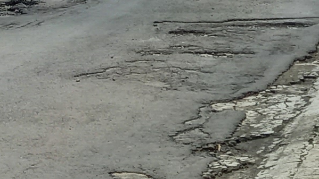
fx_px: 1540
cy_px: -87
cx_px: -250
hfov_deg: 11.1
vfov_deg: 6.6
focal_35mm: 182
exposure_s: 1/396
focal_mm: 4.6
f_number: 2
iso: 25
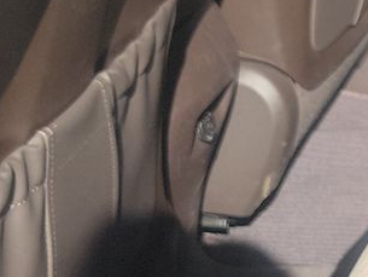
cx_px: 646
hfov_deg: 14.0
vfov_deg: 11.7
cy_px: 52
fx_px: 1340
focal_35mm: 126
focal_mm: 6.7
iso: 50
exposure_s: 1/299
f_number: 1.8
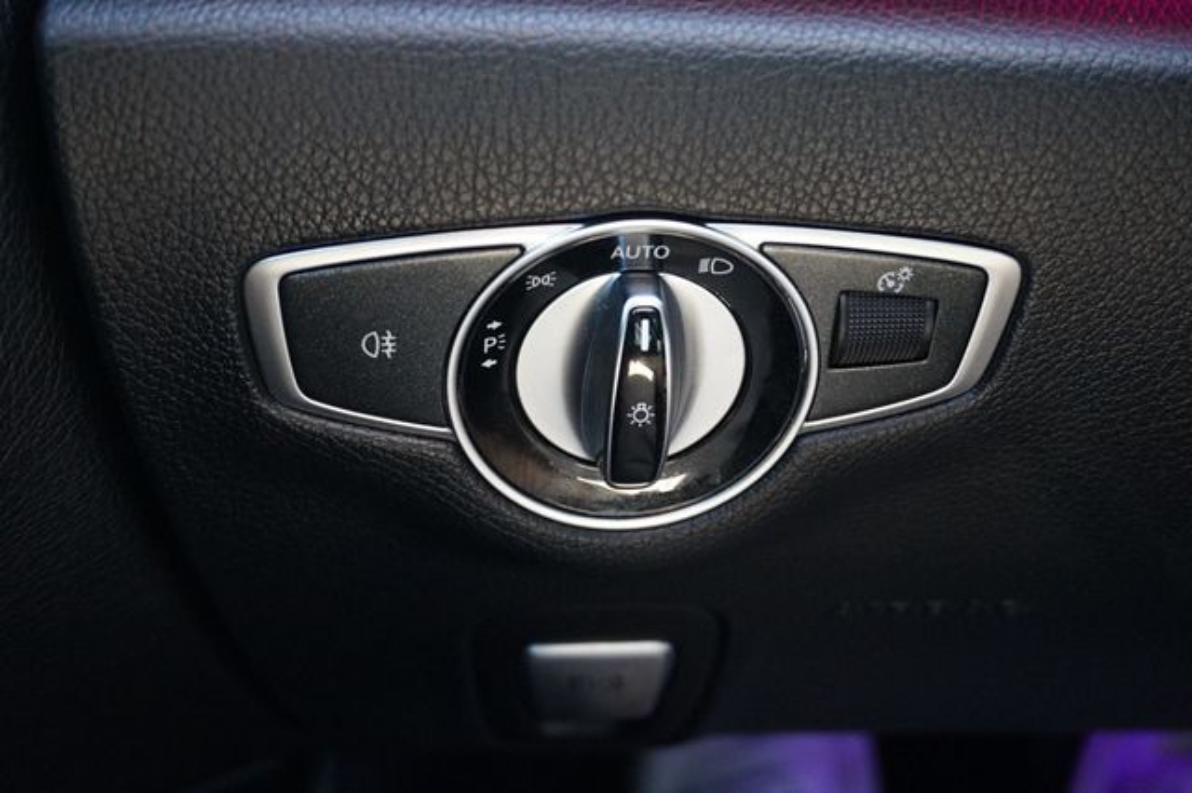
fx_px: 1539
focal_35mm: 46
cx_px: 596
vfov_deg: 28.9
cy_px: 396
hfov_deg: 42.3
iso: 2000
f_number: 5
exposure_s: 1/60
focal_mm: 31
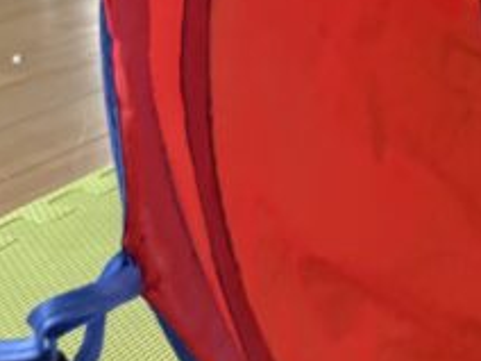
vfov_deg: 15.1
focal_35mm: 94
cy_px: -89
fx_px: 1306
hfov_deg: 19.2
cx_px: 631
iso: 125
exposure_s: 1/94
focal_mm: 5.96
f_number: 1.6
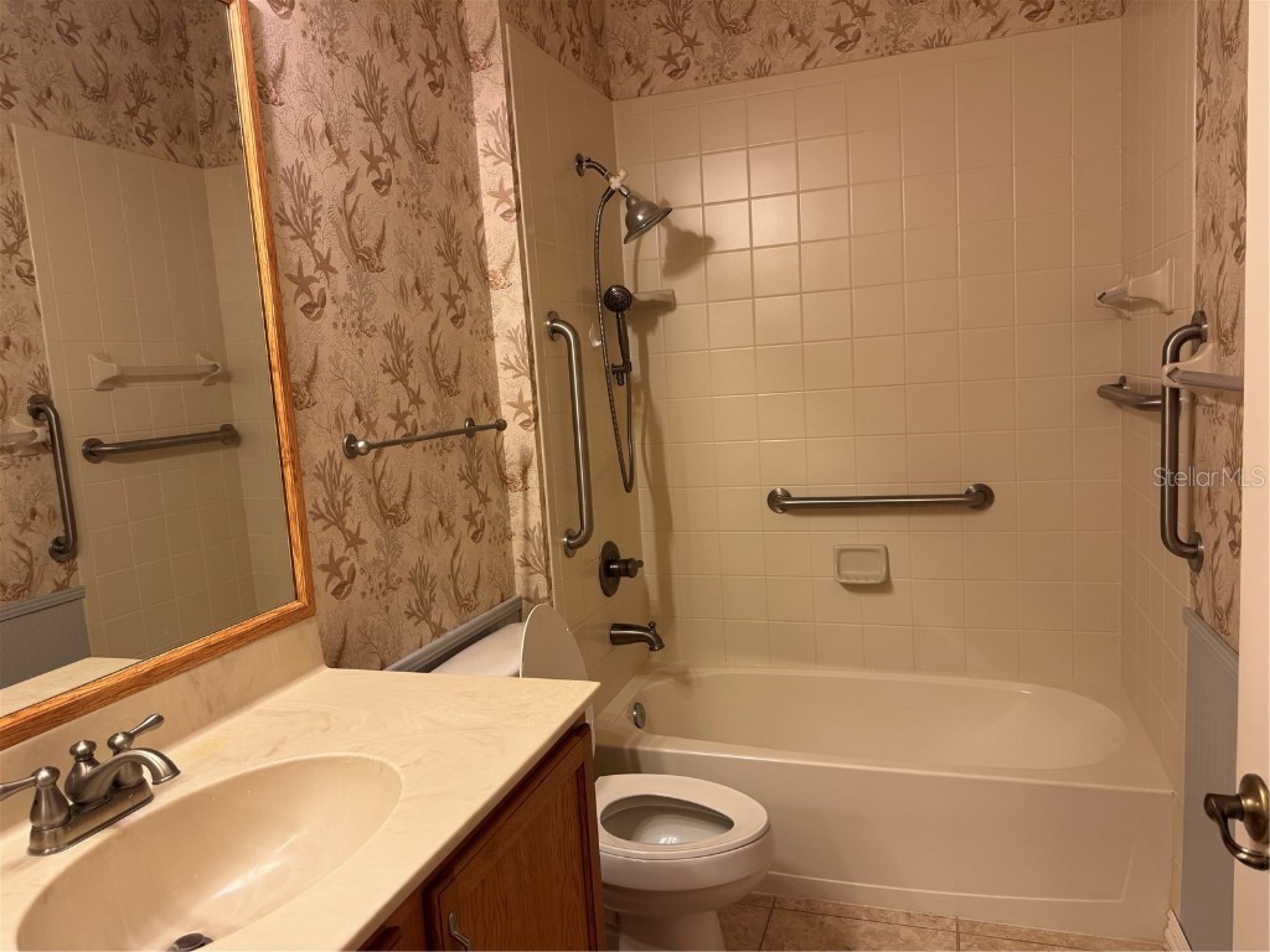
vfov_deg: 56.8
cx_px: 635
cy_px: 476
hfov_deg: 71.6
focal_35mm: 24
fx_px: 881
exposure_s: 1/60
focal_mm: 6.76
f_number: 1.78
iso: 160
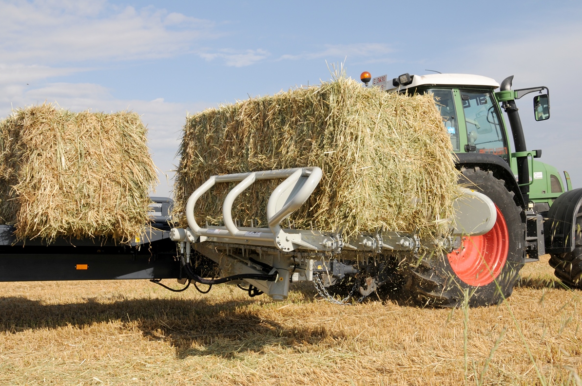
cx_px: 275
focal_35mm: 42
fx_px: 678
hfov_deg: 46.4
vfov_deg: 31.8
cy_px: 197
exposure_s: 1/400
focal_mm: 26
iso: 200
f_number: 10
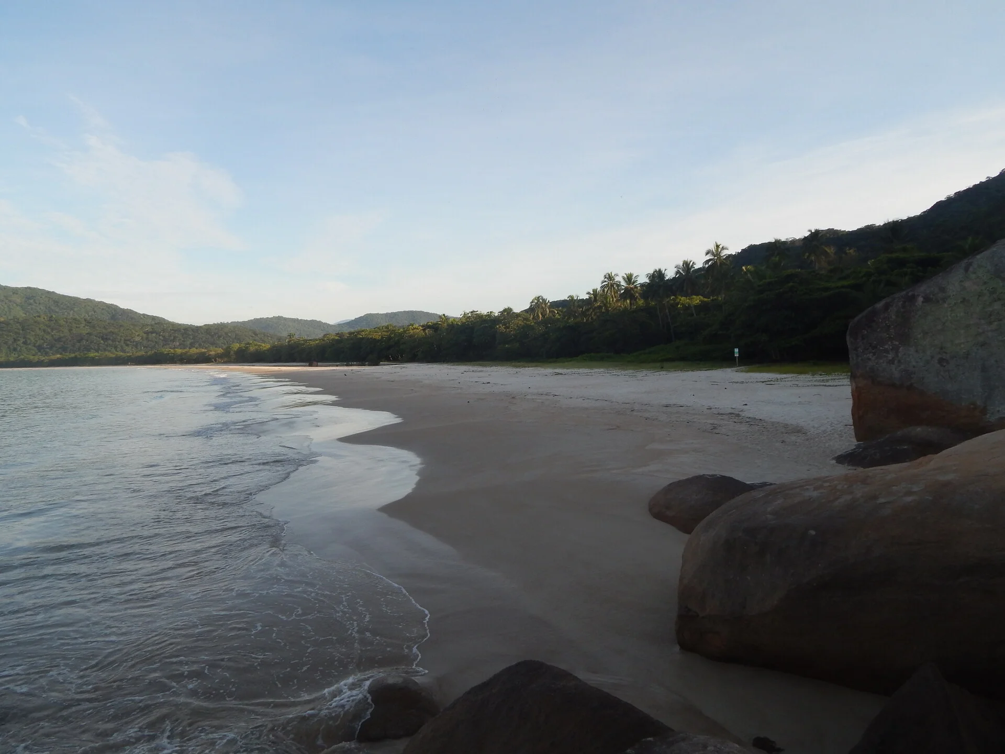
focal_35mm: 25
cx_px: 502
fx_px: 726
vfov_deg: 54.9
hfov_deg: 69.4
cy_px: 377
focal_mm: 4.5
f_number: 3.1
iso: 125
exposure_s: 1/800
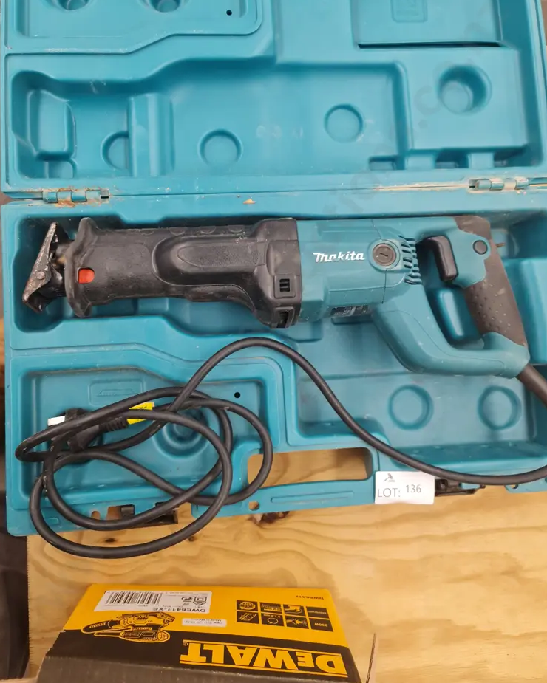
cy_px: 307
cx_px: 273
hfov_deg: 53.2
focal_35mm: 27
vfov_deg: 63.9
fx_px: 546
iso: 160
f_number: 1.8
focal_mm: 7
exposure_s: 1/100
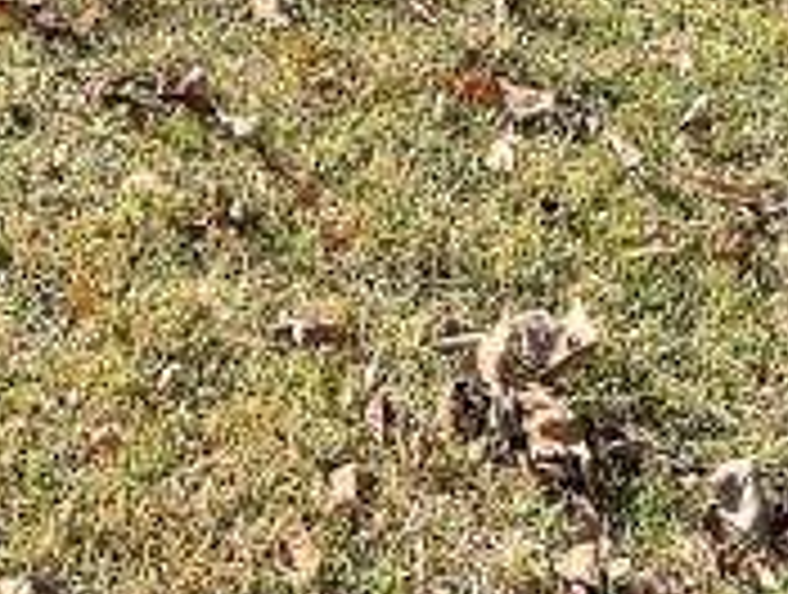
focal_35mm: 119
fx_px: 2715
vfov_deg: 9.5
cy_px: -1246
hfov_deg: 15.0
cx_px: -495
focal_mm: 17
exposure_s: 1/100
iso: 400
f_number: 11
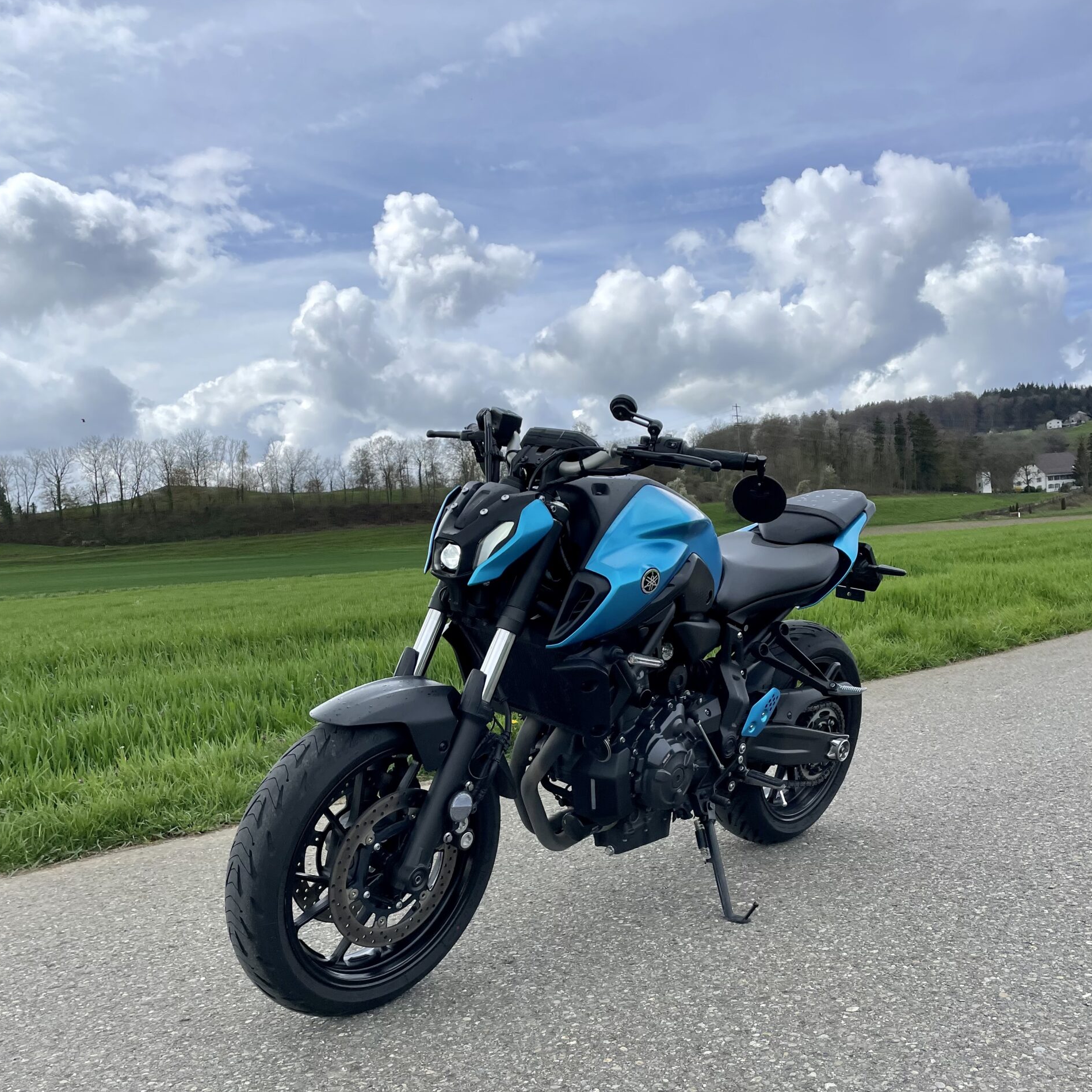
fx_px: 1106
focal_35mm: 31
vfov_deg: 52.1
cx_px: 544
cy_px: 666
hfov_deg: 52.5
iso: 32
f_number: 1.6
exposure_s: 1/3861
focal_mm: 4.2
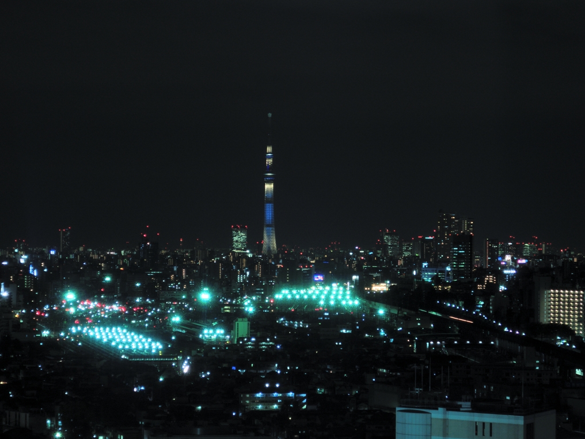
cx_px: 294
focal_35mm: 121
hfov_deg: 16.3
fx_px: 2045
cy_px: 220
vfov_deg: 12.2
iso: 80
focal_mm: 25.5
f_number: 5.6
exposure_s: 4
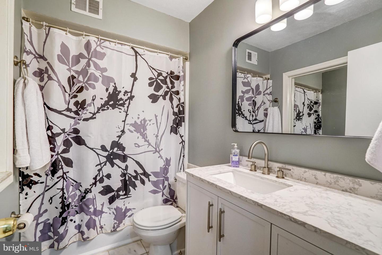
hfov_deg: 96.7
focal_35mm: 16
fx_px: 170
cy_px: 128
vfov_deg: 73.7
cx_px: 191
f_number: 8
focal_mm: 16
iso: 1250
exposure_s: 1/30
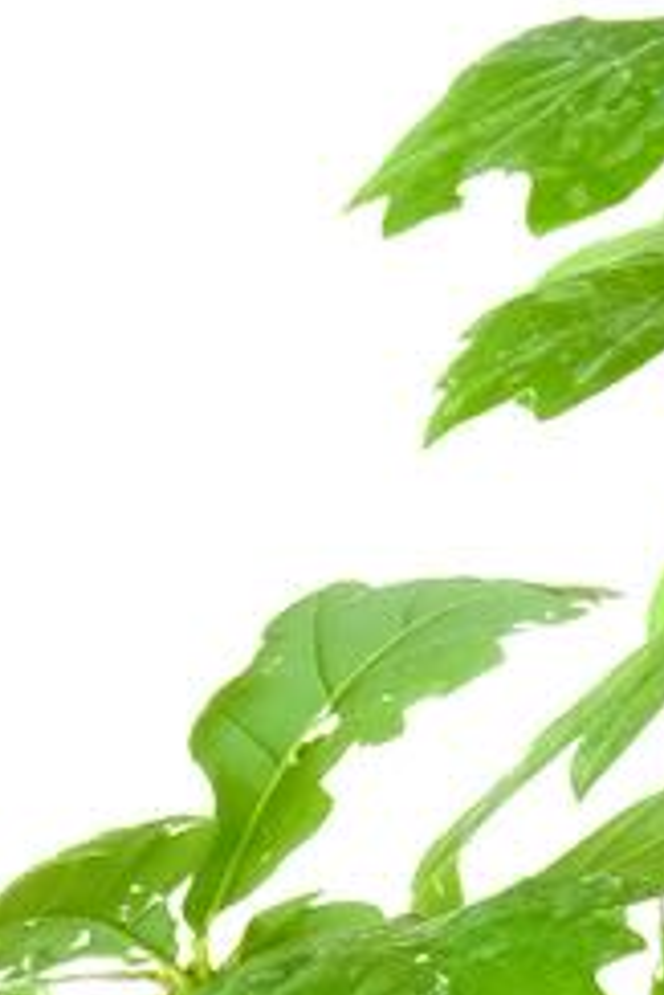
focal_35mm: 529
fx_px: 14614
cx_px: -224
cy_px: 2439
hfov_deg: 2.6
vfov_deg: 3.8
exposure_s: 1/10
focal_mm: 67.1
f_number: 13
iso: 2500
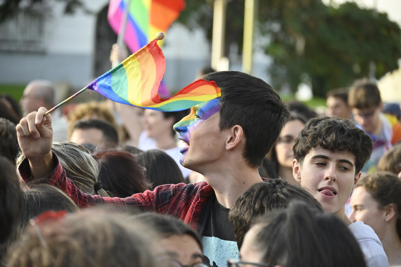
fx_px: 2088
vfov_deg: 7.3
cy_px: 134
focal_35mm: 188
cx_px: 200
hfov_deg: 11.0
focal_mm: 125
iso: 1000
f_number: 5.6
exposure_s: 1/1000
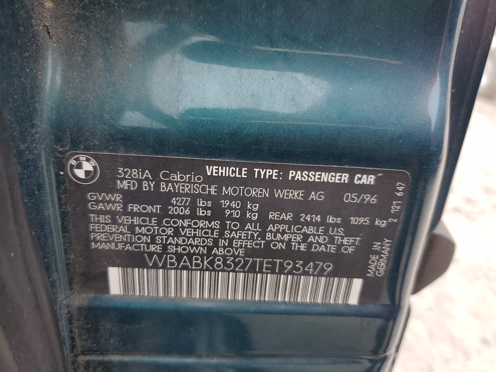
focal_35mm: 26
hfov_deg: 67.3
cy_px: 186
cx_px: 248
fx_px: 373
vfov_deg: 53.1
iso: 50
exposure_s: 1/455
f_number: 1.5
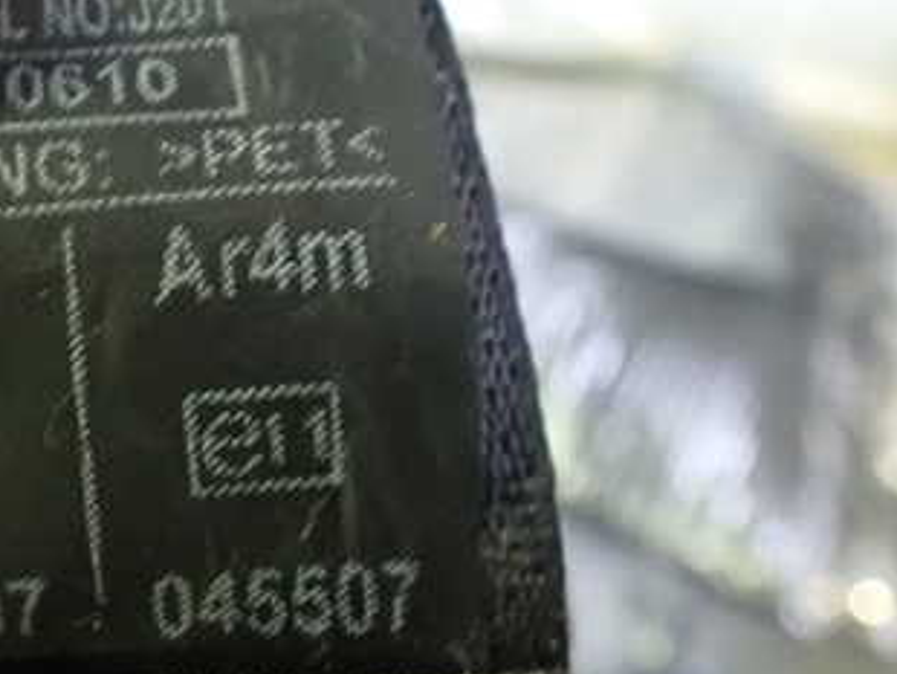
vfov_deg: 25.3
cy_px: 318
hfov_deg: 31.1
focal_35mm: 58
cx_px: 32
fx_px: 1504
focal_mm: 5.4
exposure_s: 1/20
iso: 1600
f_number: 2.3
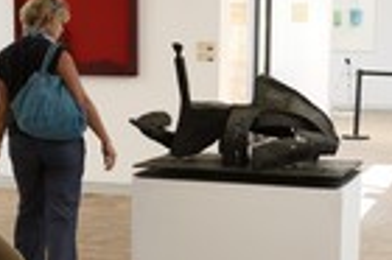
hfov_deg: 21.2
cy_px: 145
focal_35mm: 96
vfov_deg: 14.2
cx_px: 146
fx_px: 1044
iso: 200
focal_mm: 32
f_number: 4.5
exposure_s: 1/125
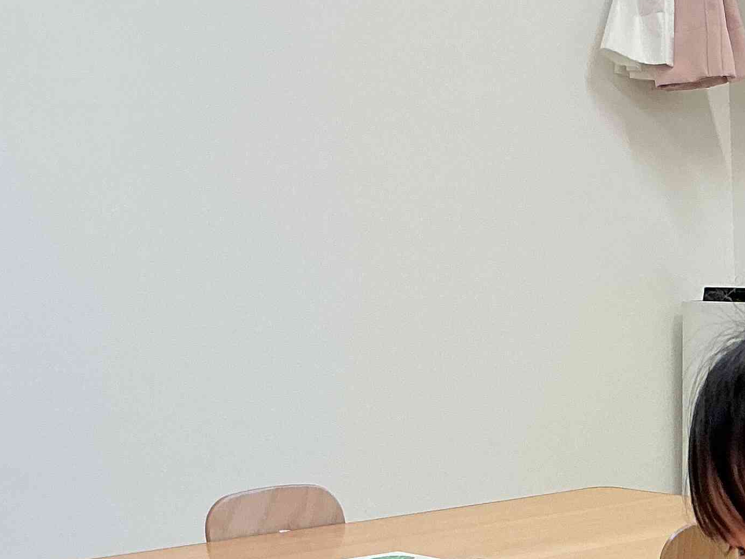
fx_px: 1829
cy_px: 732
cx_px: 856
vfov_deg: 16.4
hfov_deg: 21.6
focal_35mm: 85
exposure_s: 1/120
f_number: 1.8
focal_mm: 3
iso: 32
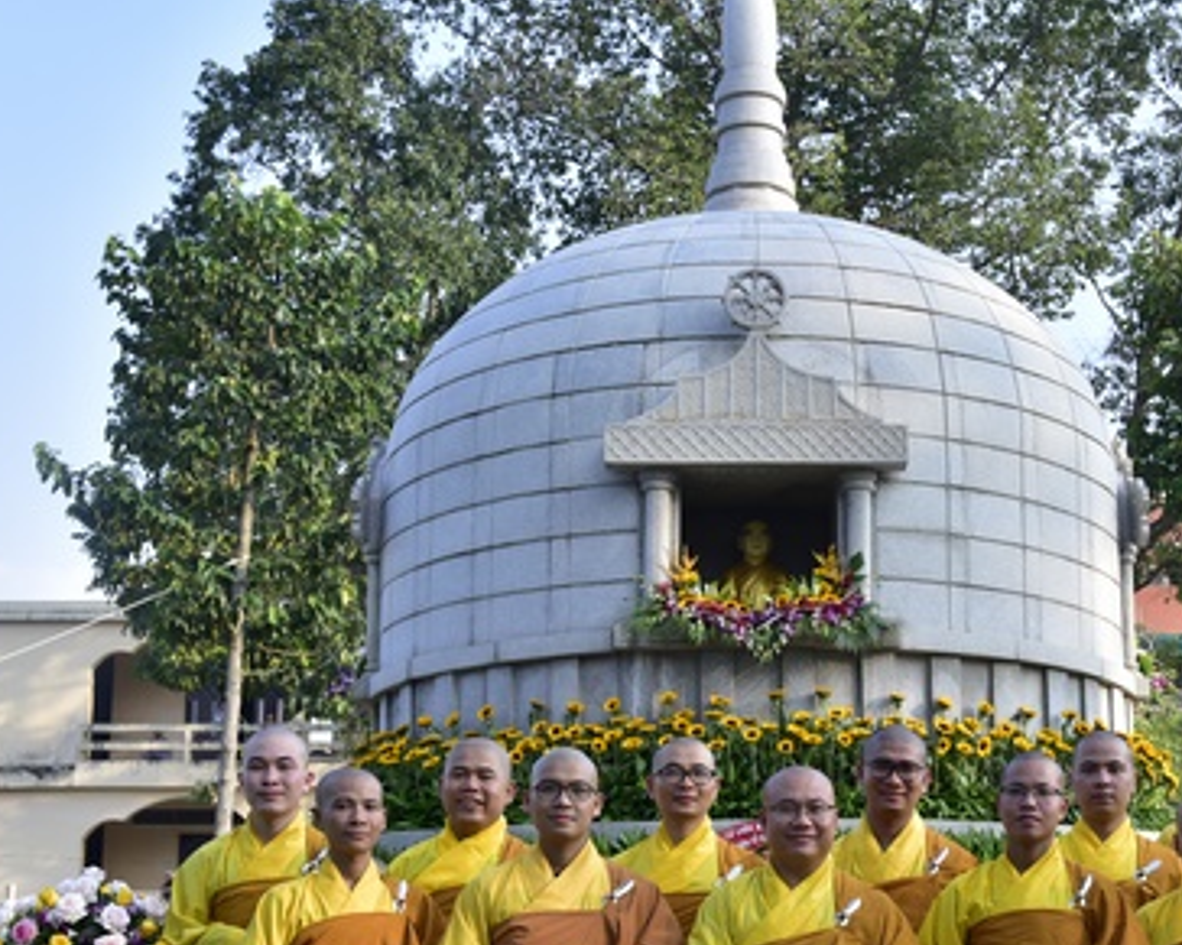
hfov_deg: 32.7
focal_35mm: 57
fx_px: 1993
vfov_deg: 26.5
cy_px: 649
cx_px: 799
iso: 320
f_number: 10
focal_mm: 34
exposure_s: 1/160
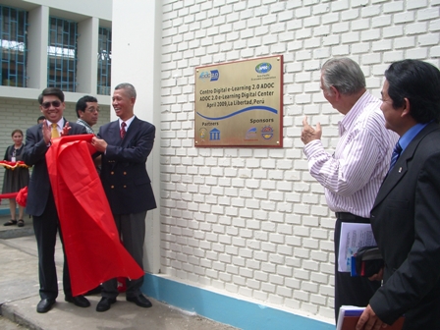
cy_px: 165
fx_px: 445
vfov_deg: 40.7
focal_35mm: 35
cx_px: 220
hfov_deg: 52.6
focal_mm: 5.8
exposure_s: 1/400
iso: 80
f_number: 4.3
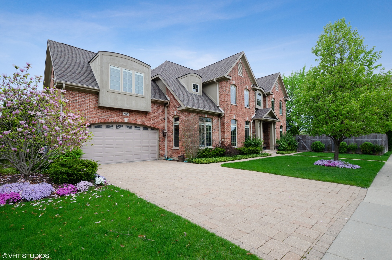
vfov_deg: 71.8
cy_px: 130
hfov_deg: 95.1
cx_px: 196
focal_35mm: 16
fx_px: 179
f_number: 9
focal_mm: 11
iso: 200
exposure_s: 1/125
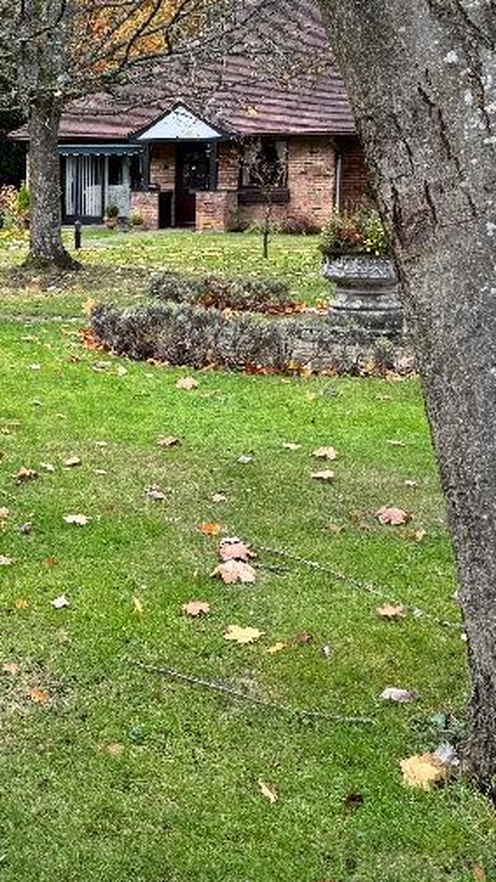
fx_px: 1239
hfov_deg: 21.8
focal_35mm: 53
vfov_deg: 38.8
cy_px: 300
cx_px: 0
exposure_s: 1/175
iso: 64
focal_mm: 6.76
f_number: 1.78
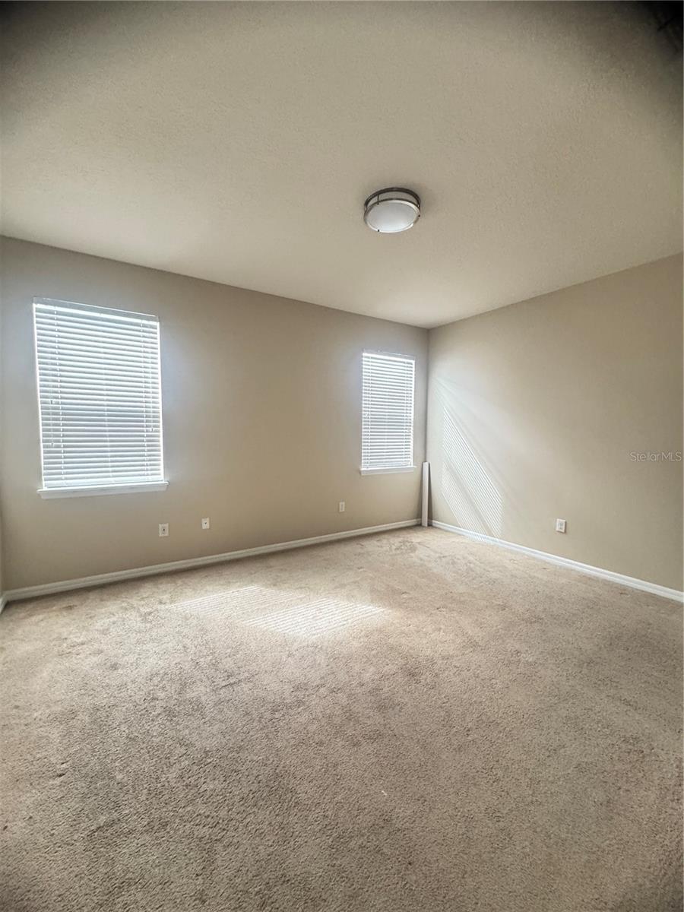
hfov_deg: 85.7
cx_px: 342
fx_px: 369
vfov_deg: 102.1
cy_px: 456
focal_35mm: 14
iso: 400
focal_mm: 2.22
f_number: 2.2
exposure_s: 1/60
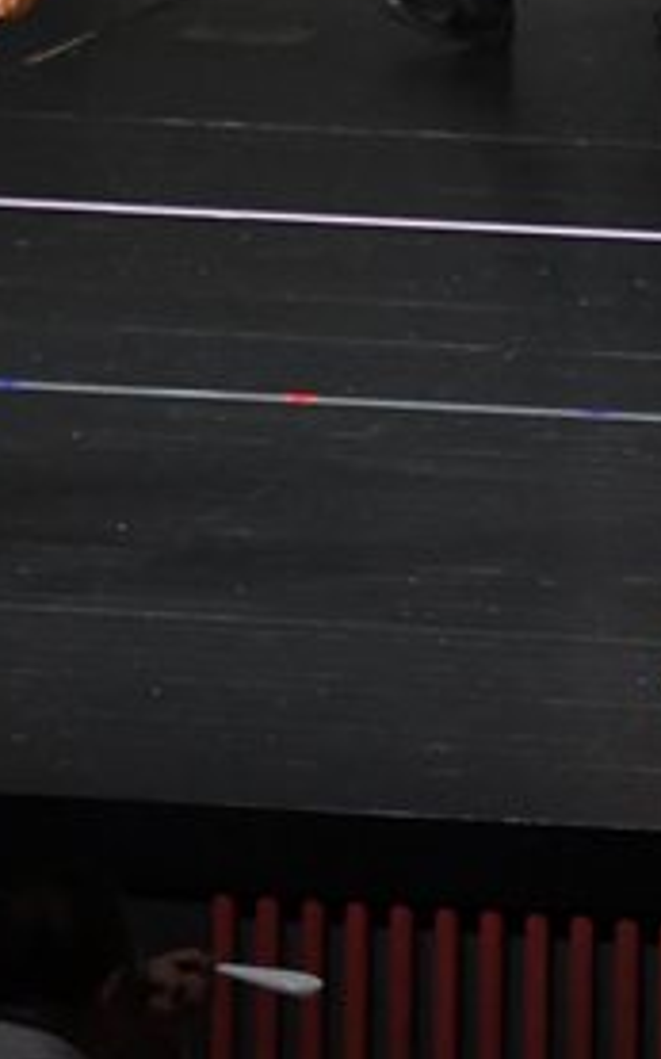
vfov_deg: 2.9
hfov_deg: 1.8
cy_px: 130
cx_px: 514
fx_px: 20965
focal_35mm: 727
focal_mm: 170
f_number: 5.6
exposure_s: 1/400
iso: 5000
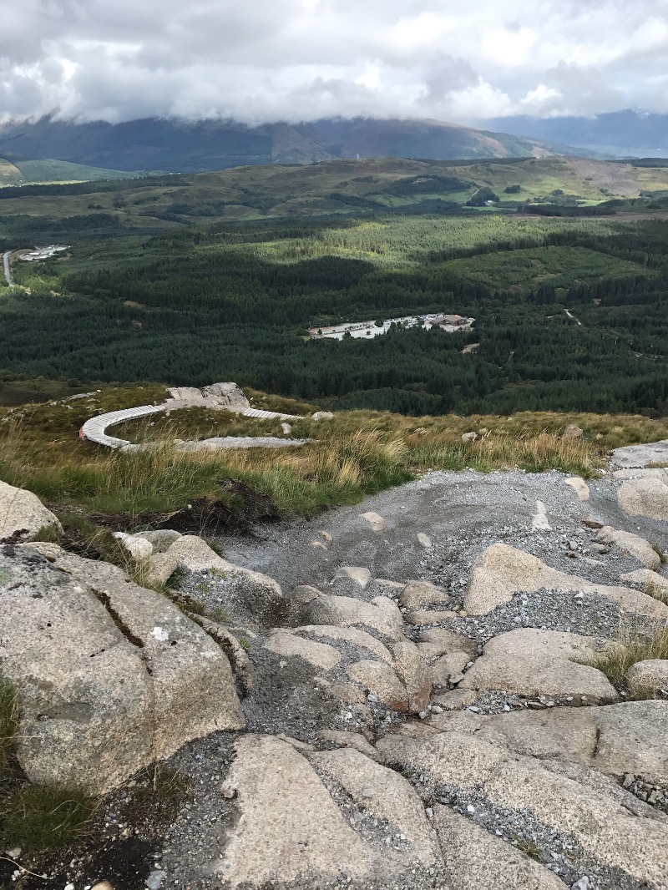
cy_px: 445
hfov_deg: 49.8
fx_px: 720
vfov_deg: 63.4
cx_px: 334
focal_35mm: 28
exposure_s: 1/1212
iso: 20
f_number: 1.8
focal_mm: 3.99
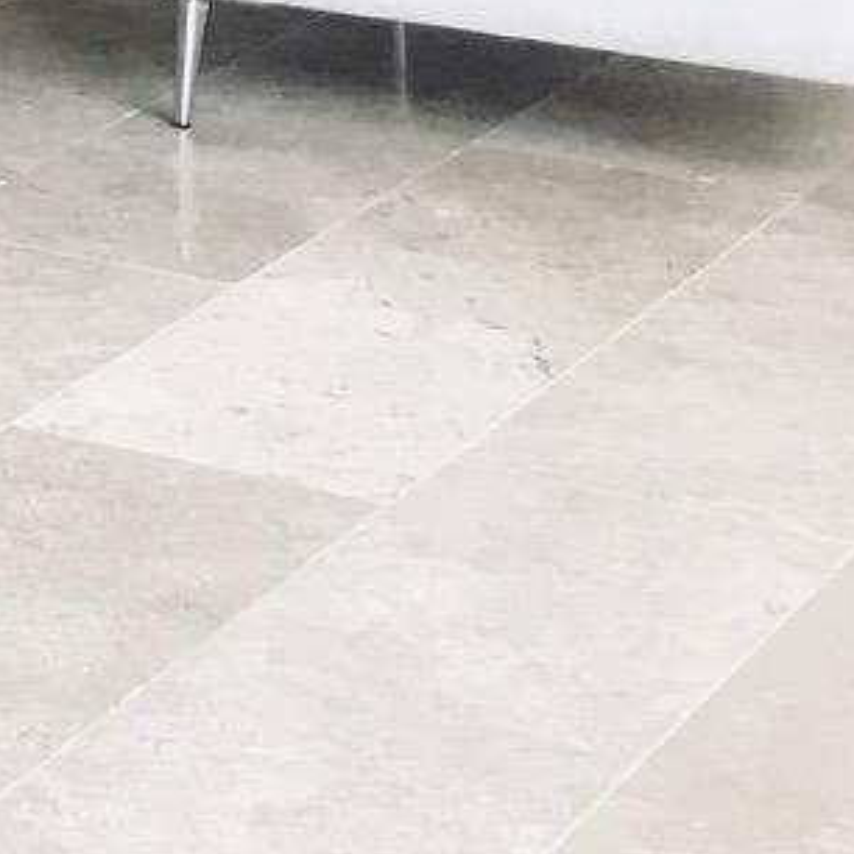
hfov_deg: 8.7
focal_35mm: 163
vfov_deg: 10.1
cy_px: -673
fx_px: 4550
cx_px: -1814
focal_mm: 3.99
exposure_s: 1/40
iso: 20
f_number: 1.8
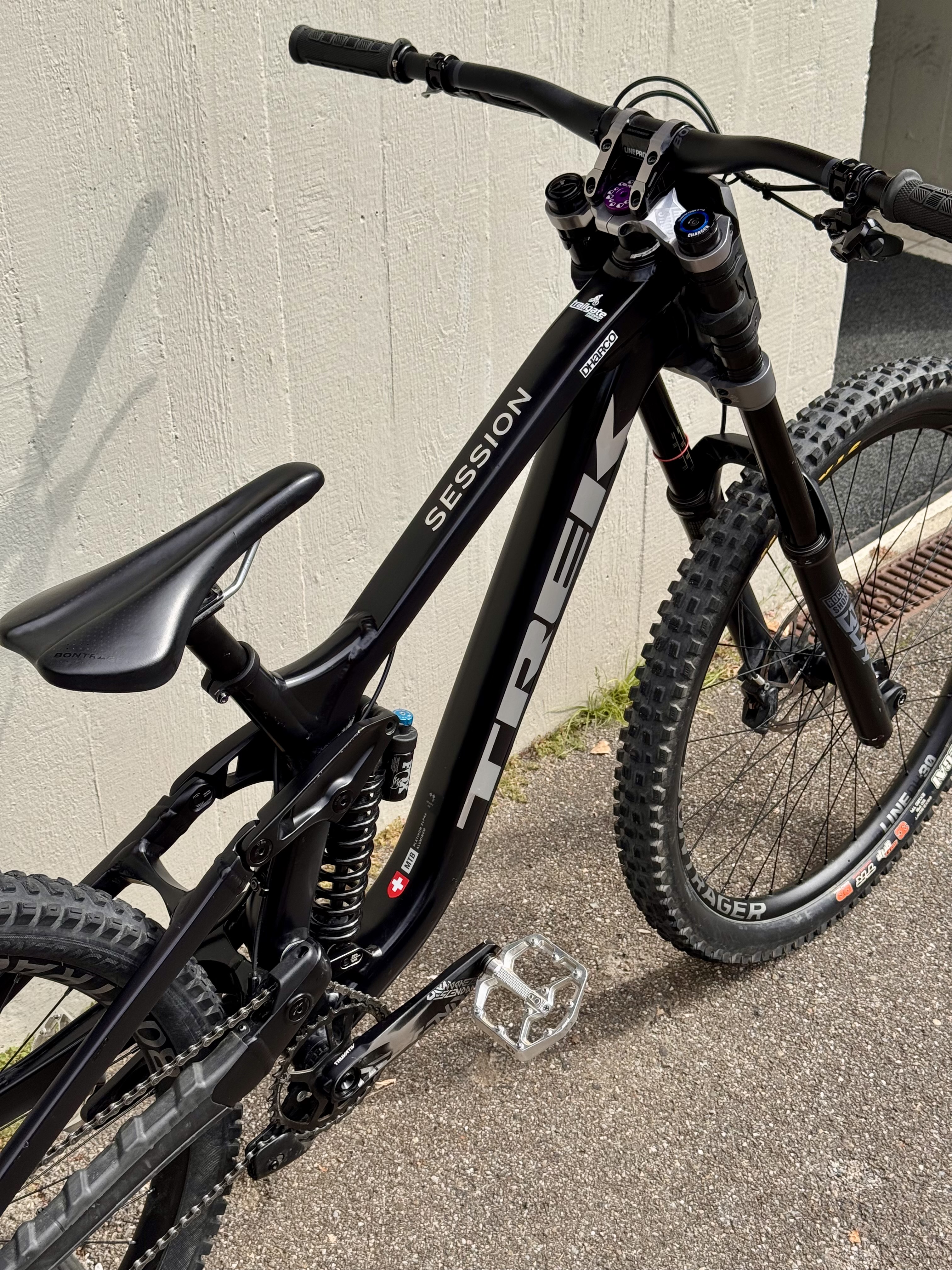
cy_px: 635
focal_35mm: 48
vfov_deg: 39.7
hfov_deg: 30.3
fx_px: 1760
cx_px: 476
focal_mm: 6.76
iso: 64
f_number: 1.78
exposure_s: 1/2513
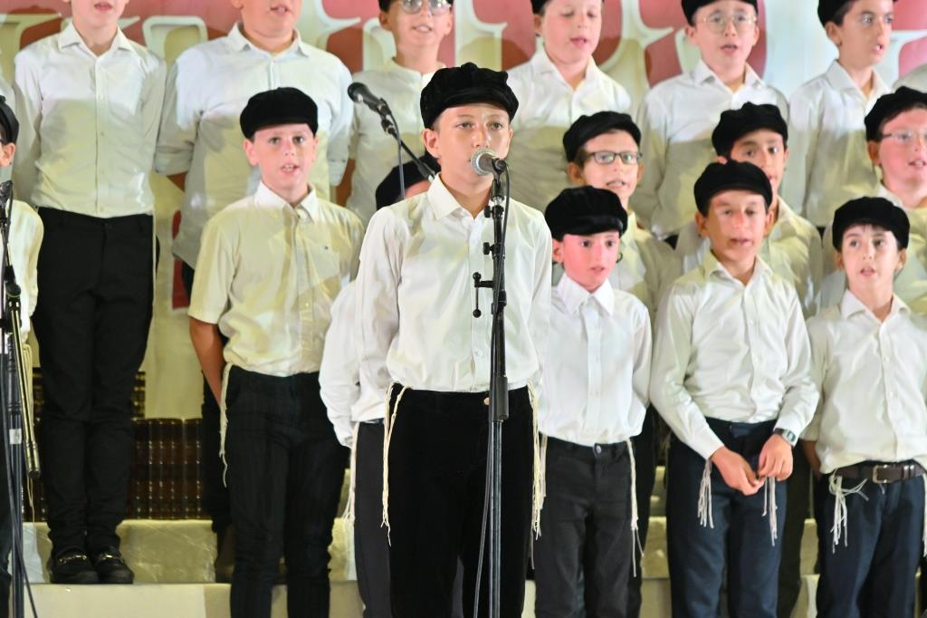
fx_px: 4633
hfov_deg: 11.4
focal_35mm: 180
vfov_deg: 7.6
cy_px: 309
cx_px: 464
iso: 800
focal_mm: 120
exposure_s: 1/160
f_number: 4
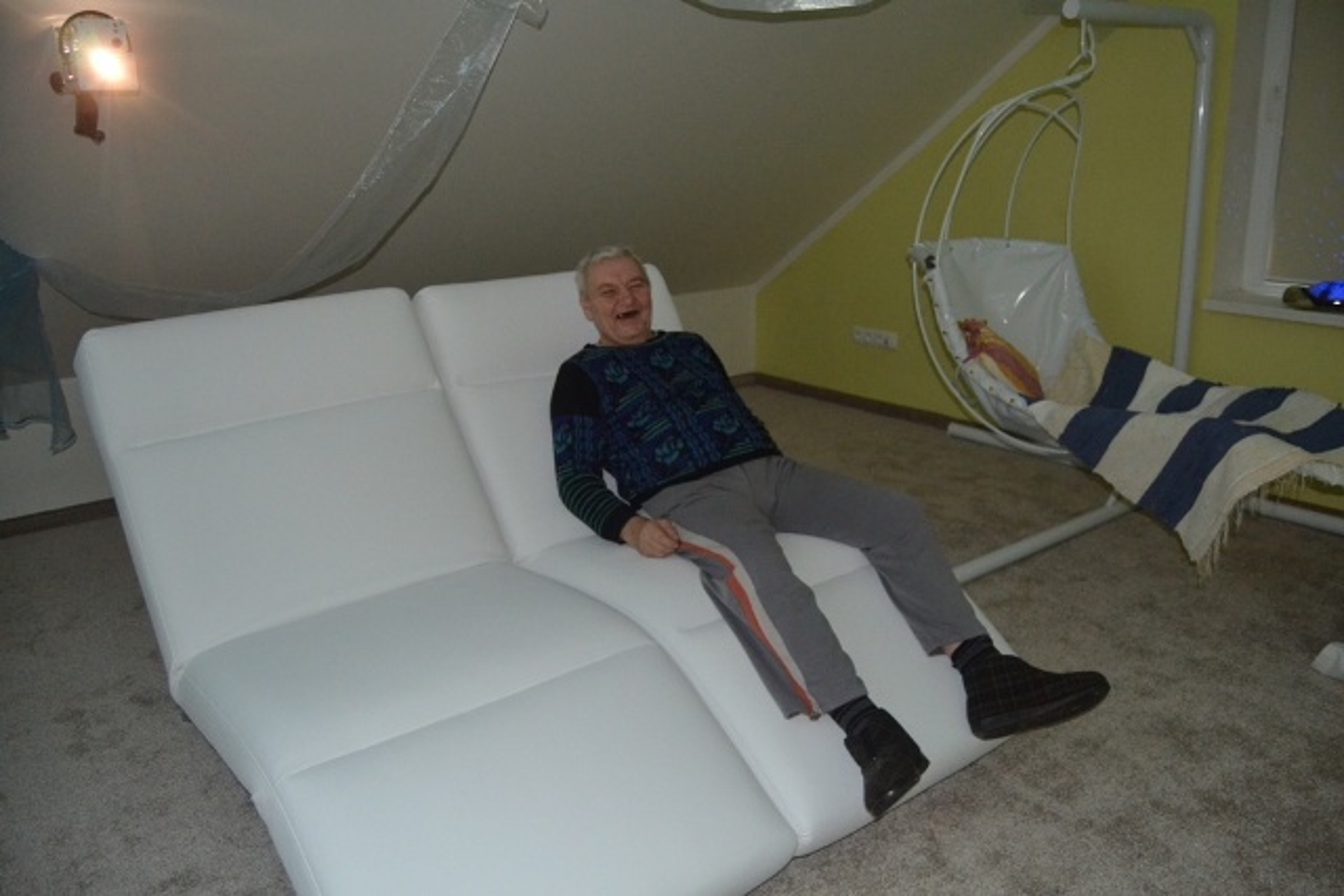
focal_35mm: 27
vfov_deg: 48.0
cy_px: 448
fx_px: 1008
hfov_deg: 67.4
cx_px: 672
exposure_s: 1/60
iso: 2200
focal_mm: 18
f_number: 3.5
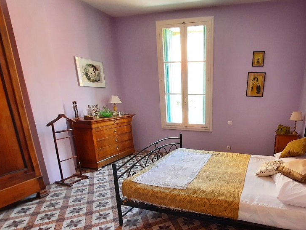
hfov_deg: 78.1
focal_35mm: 20
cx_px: 213
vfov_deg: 64.6
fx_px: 177
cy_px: 150
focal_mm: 1.74
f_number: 2.2
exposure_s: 1/33
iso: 160
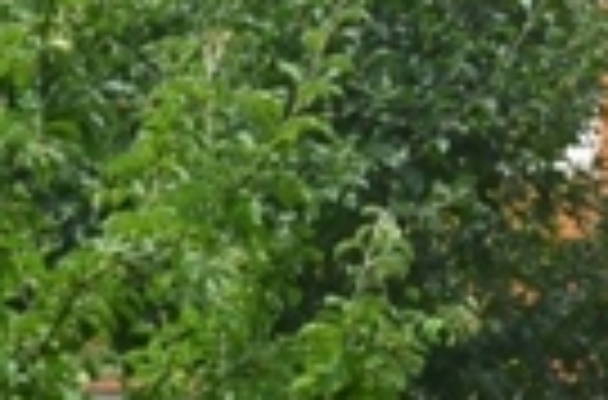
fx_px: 6143
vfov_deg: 3.7
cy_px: -9
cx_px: 1126
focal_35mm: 365
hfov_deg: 5.6
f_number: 8
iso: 100
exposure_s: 1/250
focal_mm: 32
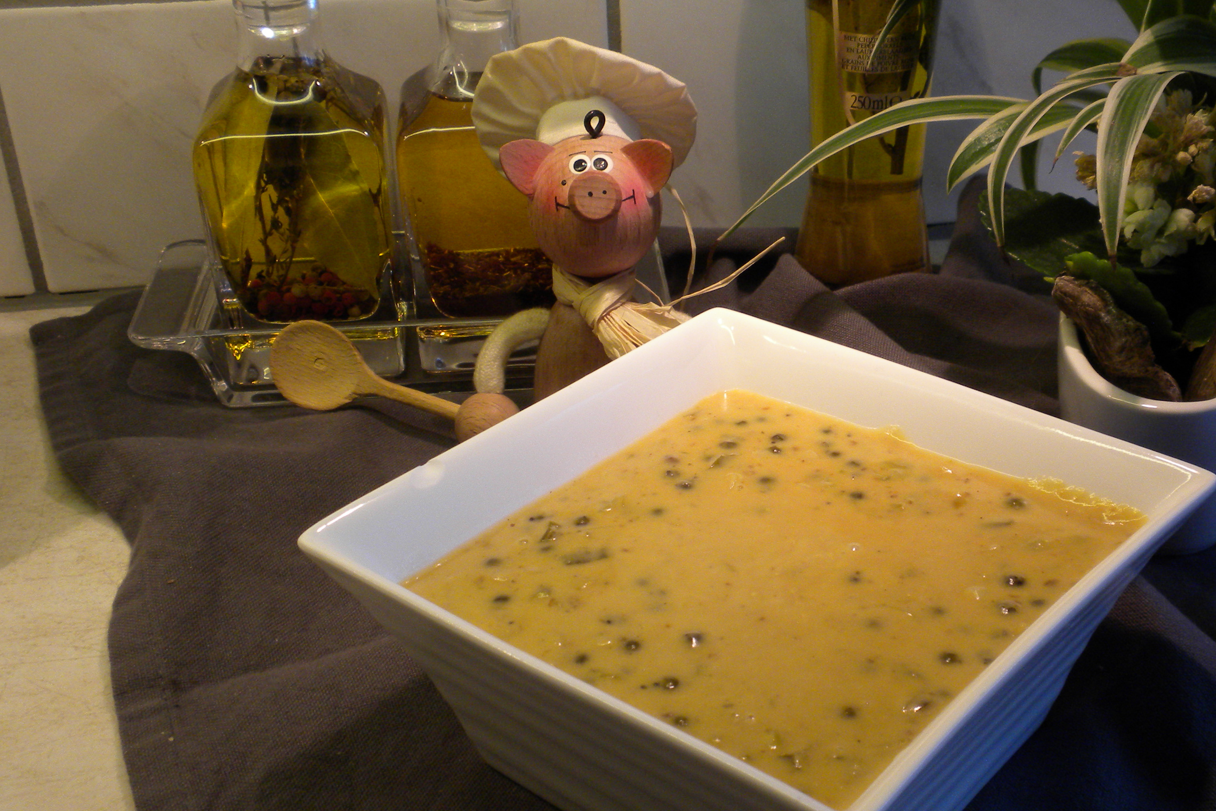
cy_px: 460
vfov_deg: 26.5
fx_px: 1723
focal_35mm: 51
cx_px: 775
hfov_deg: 38.6
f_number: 3.5
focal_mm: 6.6
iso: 144
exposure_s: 1/63.6
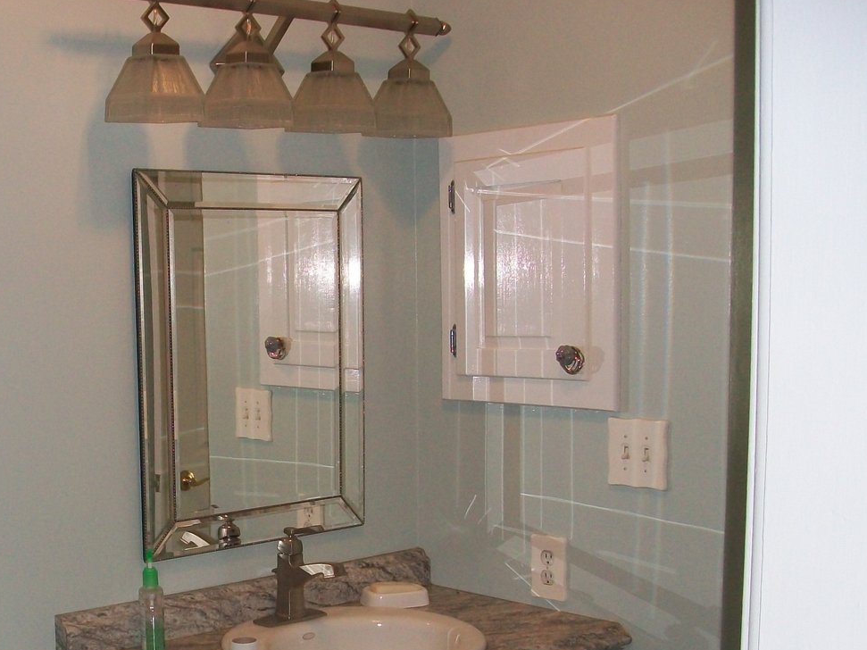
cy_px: 499
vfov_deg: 27.1
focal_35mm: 53
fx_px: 1327
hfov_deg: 35.2
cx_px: 193
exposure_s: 1/60
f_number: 2.8
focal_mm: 5.7
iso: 120
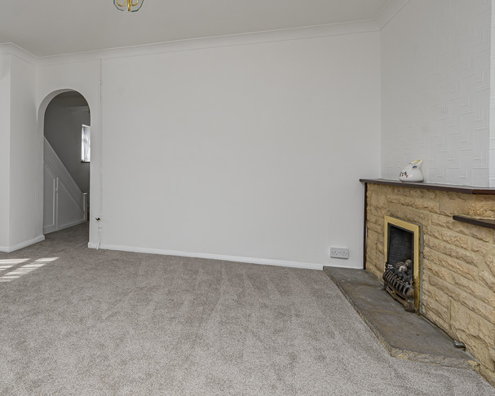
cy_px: 167
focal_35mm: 19
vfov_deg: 70.4
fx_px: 278
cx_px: 157
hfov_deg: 79.9
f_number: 9
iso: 320
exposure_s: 1/160
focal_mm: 12
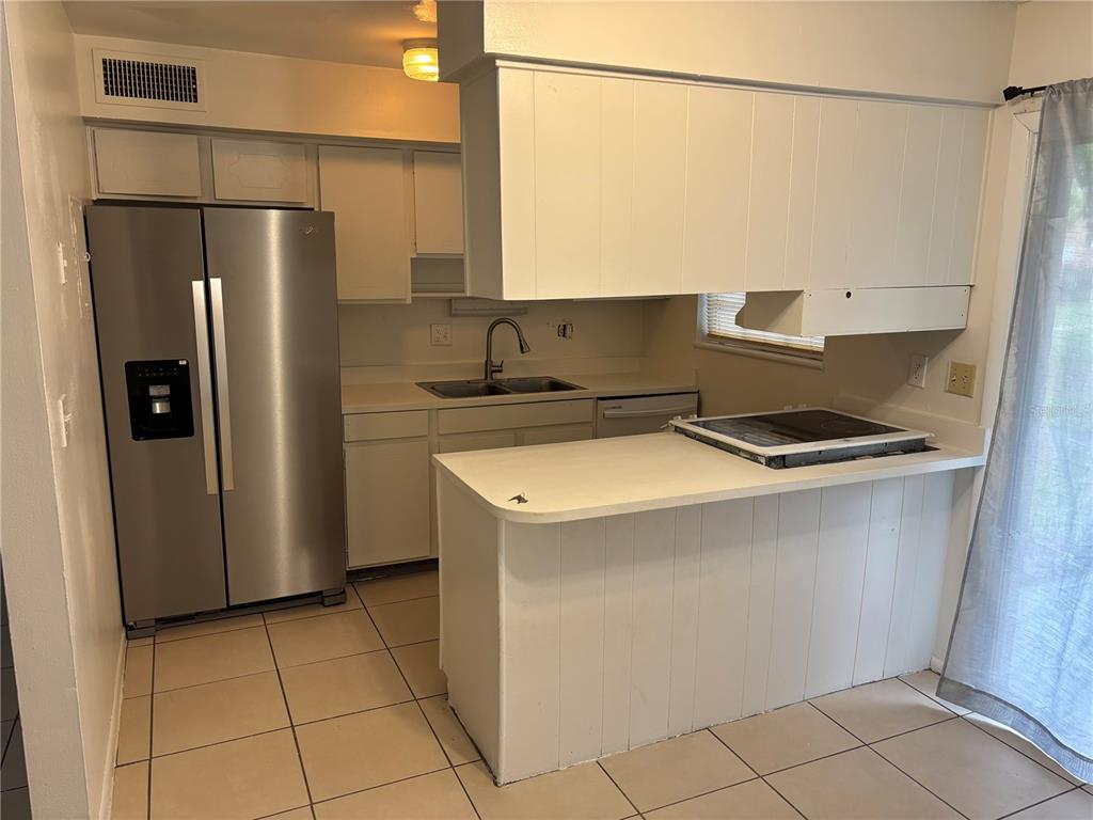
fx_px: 821
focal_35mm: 26
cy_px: 410
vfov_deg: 53.1
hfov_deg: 67.3
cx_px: 546
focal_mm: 5.96
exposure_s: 1/120
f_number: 1.6
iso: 100
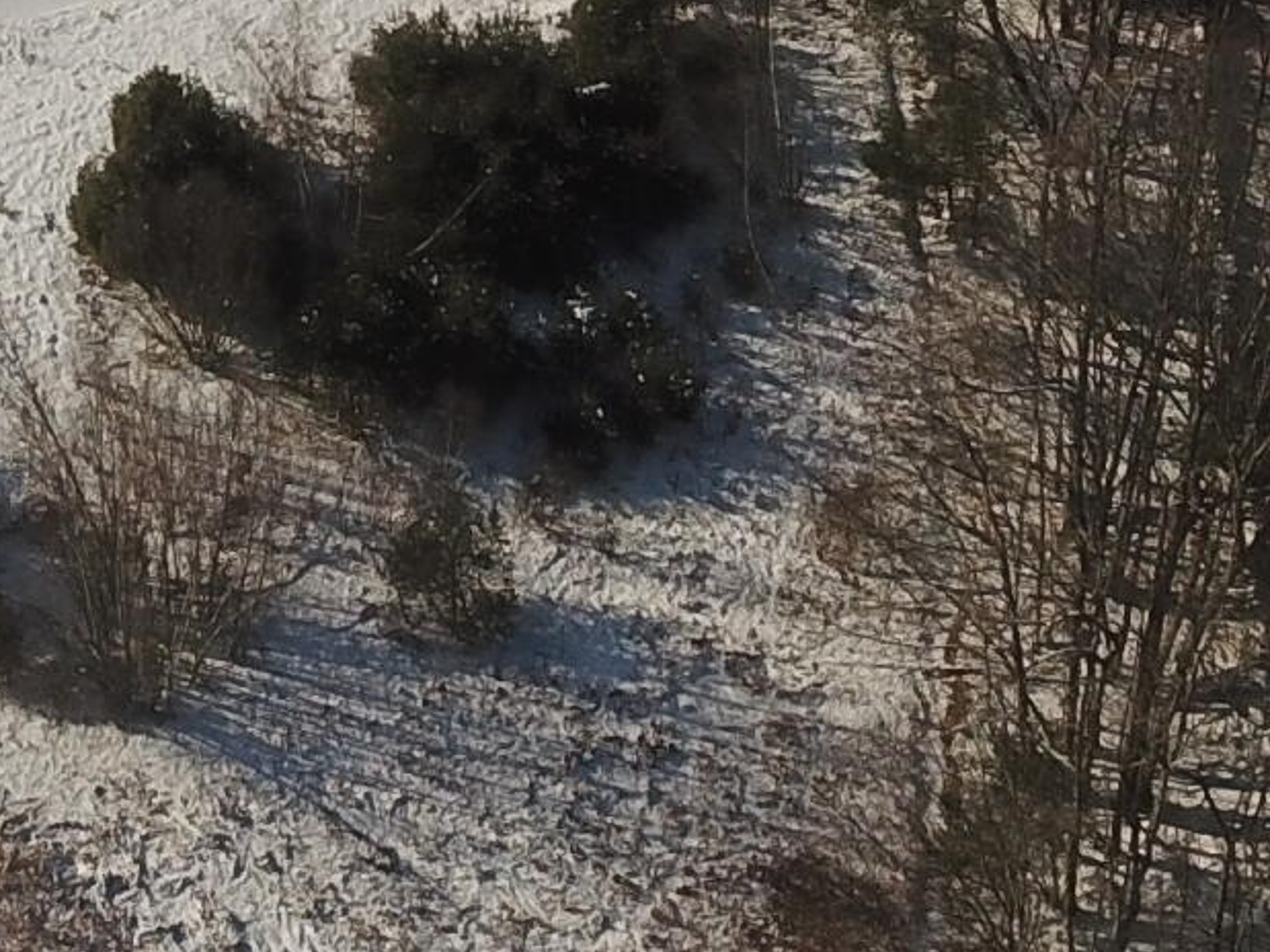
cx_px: -51
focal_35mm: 126
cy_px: -907
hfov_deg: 15.3
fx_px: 4622
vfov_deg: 10.8
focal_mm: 4.73
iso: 100
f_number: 2.2
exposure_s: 1/4115
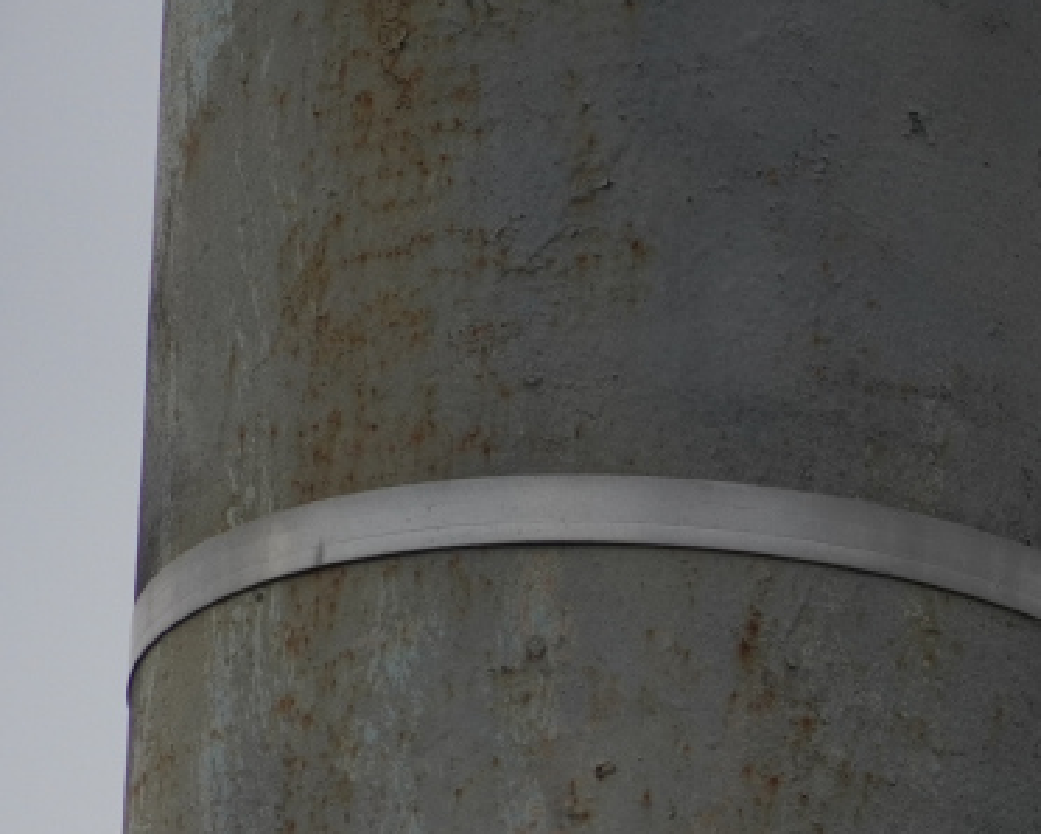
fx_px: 18330
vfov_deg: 2.6
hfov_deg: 3.2
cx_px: 1752
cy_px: 1199
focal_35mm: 595
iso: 500
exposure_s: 1/200
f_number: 5.6
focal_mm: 121
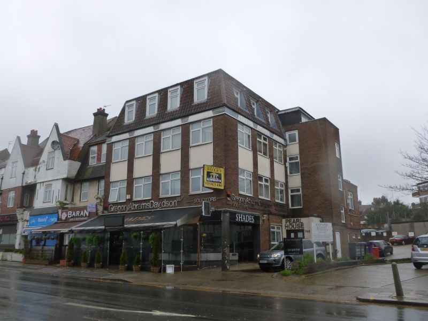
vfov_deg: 49.7
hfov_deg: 63.4
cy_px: 160
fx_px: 346
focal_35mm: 28
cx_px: 214
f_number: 3.3
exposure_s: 1/160
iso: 160
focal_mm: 5
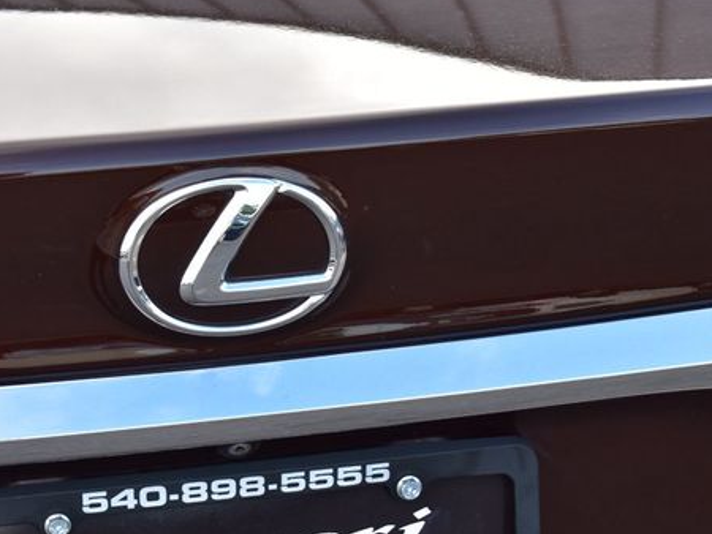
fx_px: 2319
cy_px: 269
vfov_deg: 13.2
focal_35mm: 113
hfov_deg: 17.4
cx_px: 274
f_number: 8
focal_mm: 55
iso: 400
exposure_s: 1/80
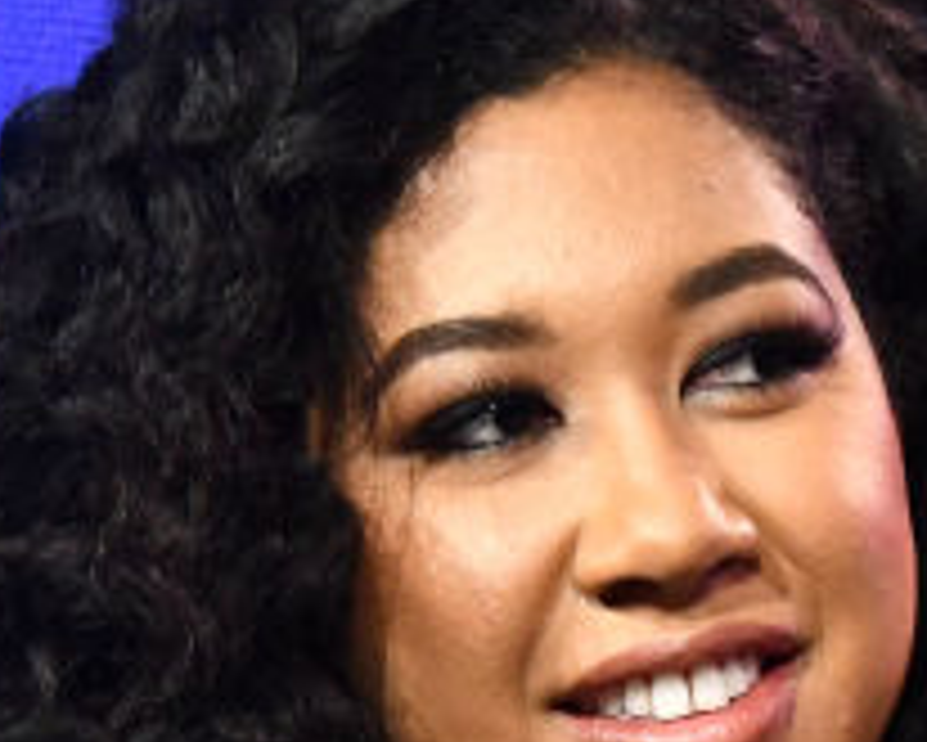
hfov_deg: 1.6
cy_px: 1043
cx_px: 652
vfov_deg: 1.3
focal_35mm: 1191
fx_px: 32691
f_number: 4
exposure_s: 1/2000
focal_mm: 170
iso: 2500
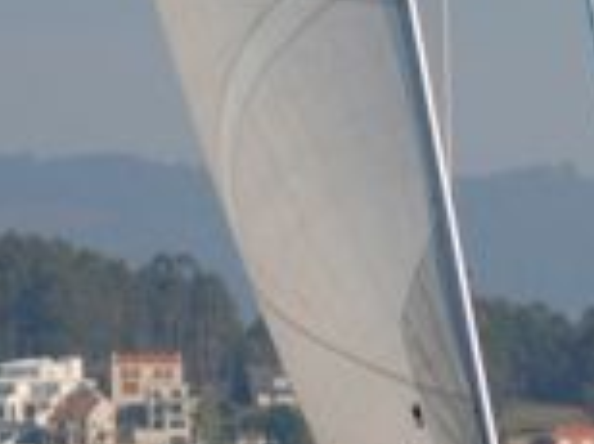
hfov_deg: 2.1
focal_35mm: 941
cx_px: 922
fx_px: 16114
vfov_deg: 1.6
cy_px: 492
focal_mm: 125
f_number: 6.3
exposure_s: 1/640
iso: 100
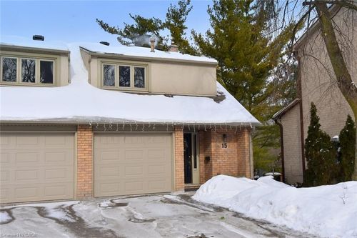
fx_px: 297
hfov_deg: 61.9
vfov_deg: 43.6
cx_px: 178
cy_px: 119
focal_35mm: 30
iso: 500
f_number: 14
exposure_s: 1/800
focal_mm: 30
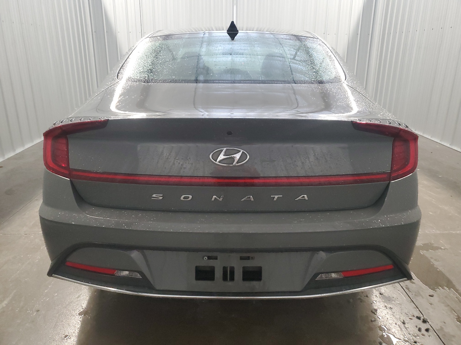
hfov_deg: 67.3
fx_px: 346
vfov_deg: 53.1
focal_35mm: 26
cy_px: 172
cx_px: 230
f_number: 1.5
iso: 328
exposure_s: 1/40
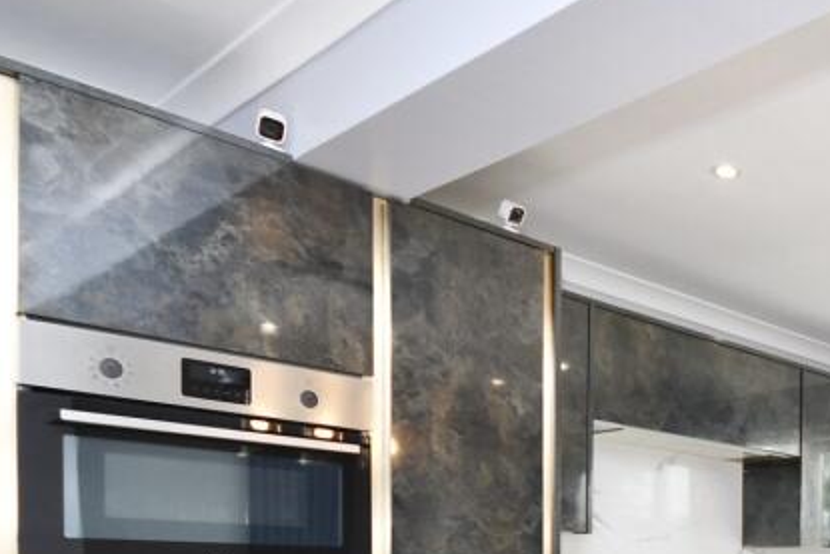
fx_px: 853
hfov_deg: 41.6
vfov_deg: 32.2
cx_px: 906
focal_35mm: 37
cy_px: 593
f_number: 4
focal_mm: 10
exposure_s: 1/60
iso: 320
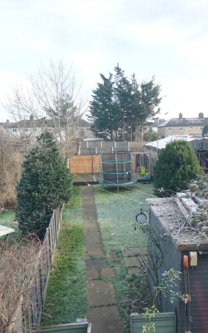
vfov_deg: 61.2
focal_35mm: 31
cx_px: 126
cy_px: 166
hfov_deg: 40.4
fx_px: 281
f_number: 4.5
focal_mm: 20
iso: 500
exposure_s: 1/400
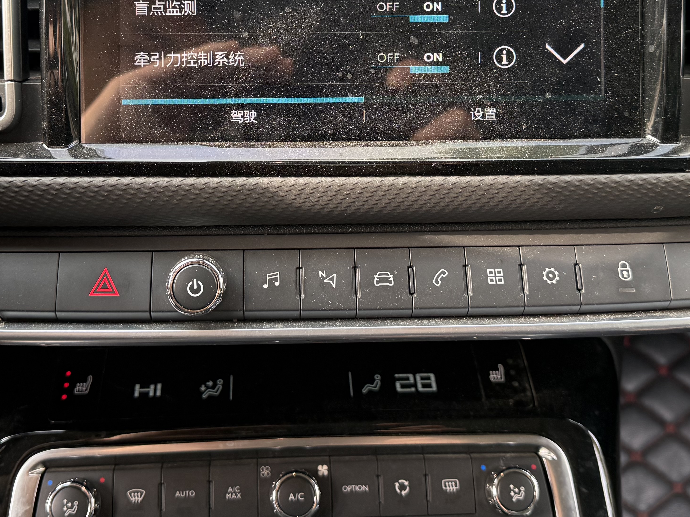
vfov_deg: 30.0
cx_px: 330
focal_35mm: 47
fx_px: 937
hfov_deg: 40.4
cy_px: 86
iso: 200
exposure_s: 1/132
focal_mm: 6.76
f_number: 1.78
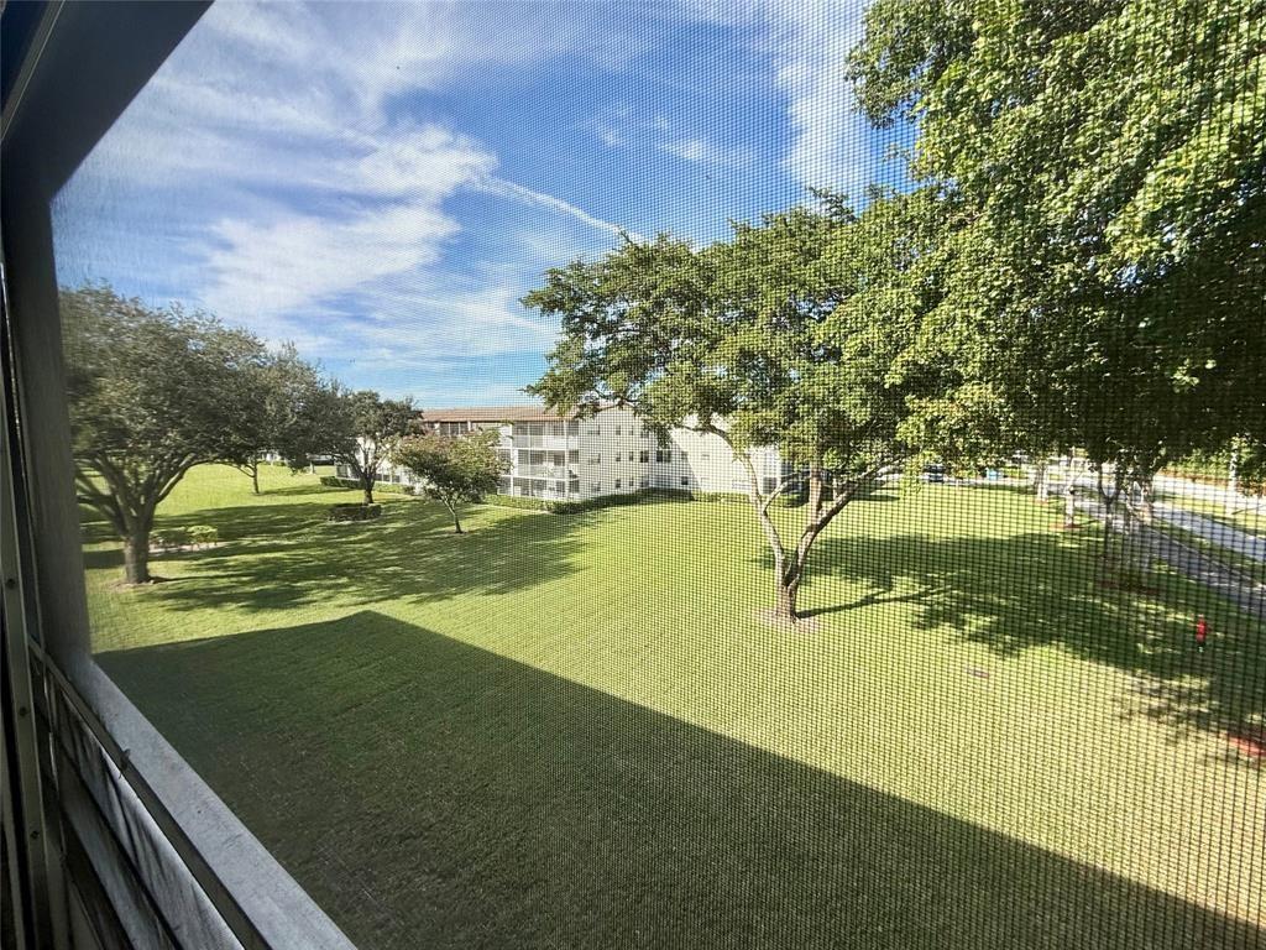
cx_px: 633
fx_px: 512
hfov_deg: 102.1
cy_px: 475
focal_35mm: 14
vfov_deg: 85.7
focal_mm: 2.22
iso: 50
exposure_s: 1/864
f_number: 2.2
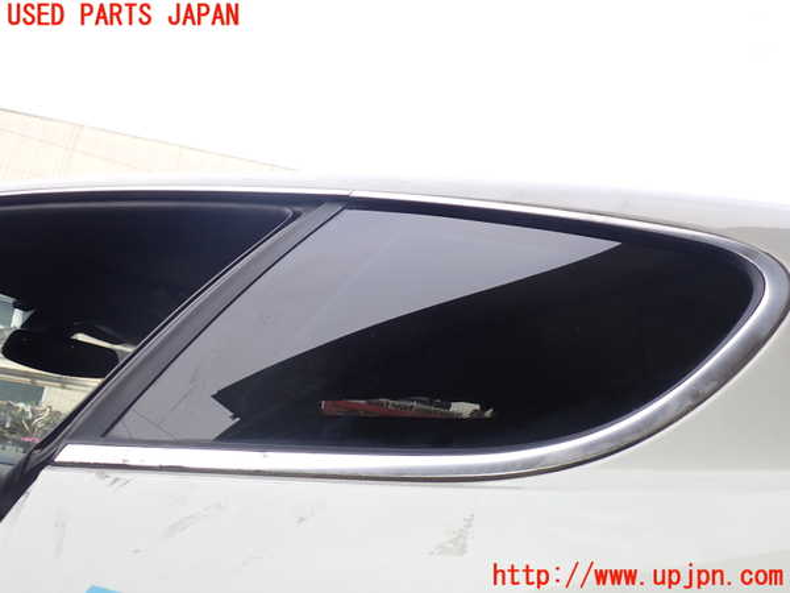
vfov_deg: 46.8
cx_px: 395
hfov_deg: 60.0
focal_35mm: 30
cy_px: 296
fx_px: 685
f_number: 3.2
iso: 100
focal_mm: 5.4
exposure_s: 1/400
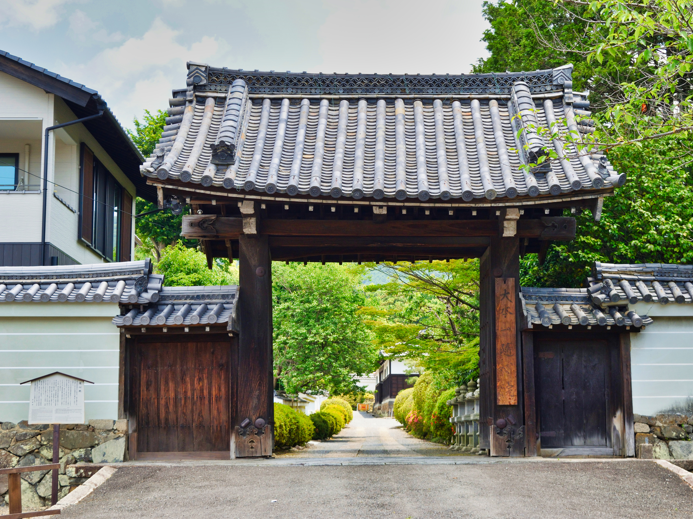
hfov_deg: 32.7
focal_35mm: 59
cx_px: 384
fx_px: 1181
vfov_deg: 24.8
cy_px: 260
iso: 200
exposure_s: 1/250
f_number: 8
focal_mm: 36
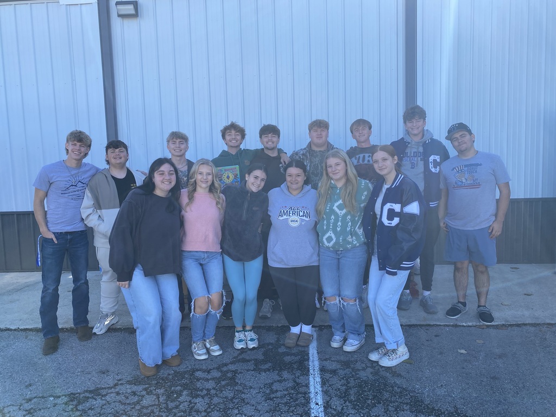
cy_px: 208
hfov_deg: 67.3
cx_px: 278
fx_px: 418
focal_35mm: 26
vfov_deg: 53.1
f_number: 1.8
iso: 32
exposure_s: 1/1016
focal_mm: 4.25
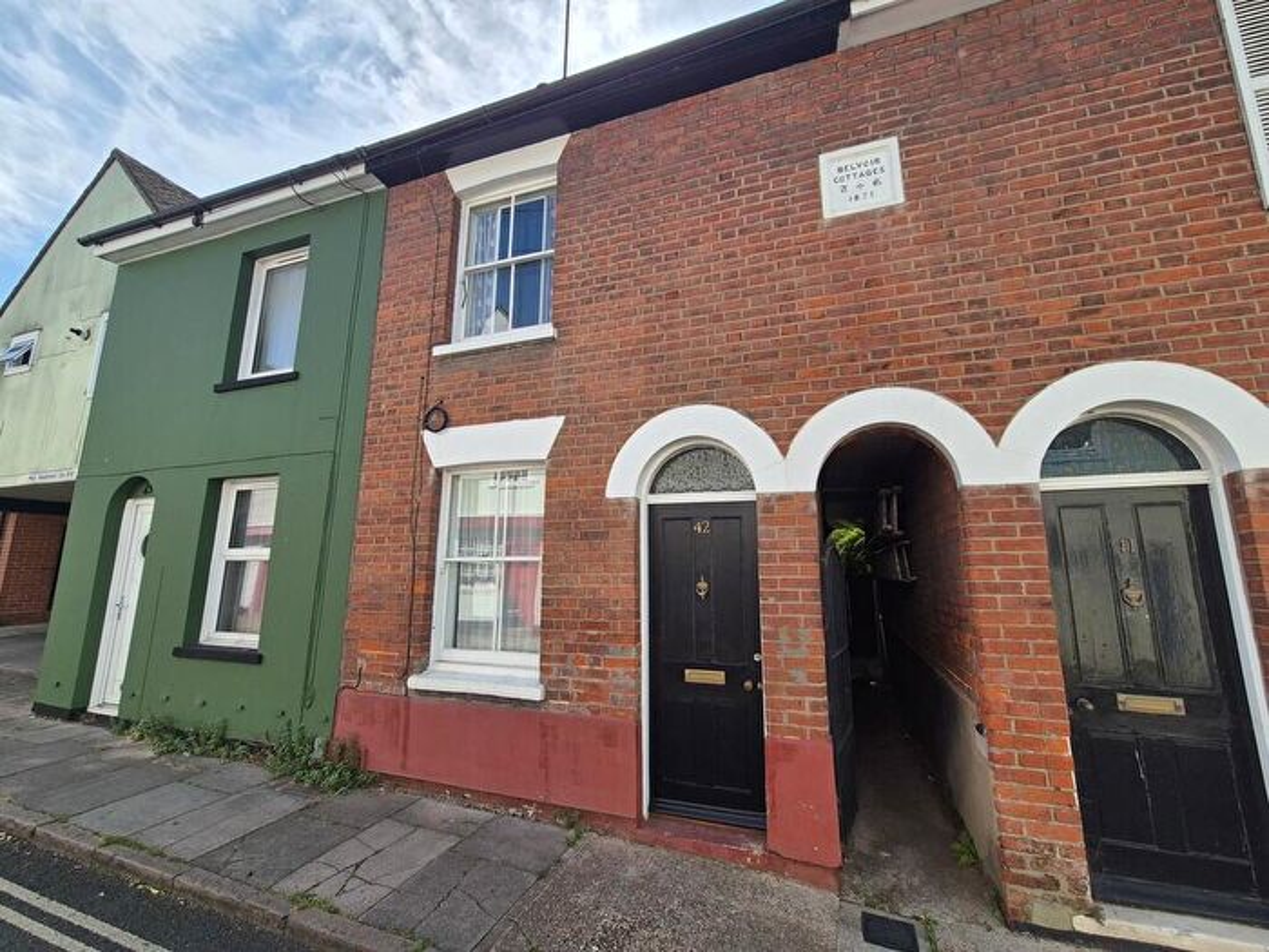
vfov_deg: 89.9
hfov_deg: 106.2
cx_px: 634
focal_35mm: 13
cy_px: 476
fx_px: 477
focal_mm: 2.2
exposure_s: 1/1284
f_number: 2.2
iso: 50
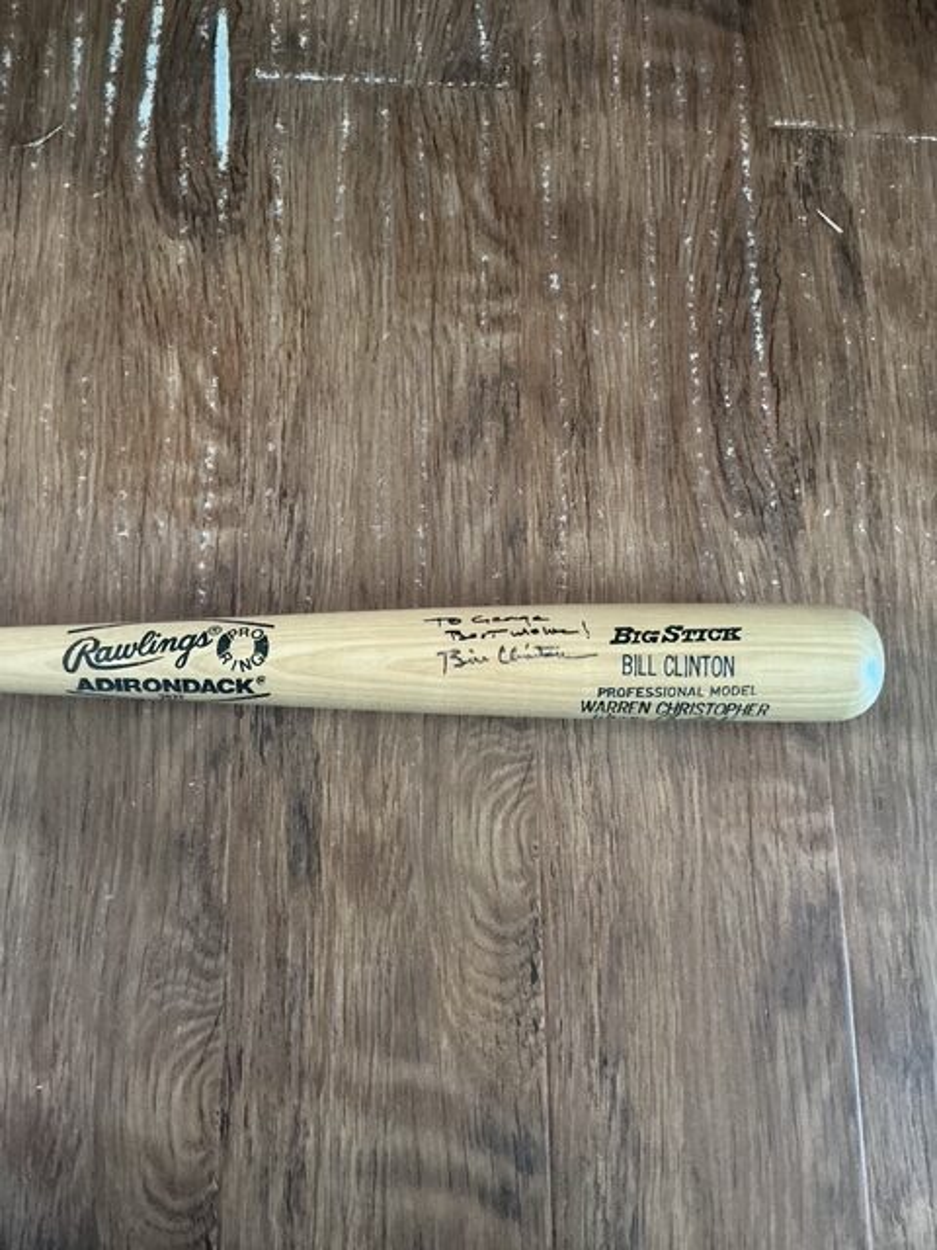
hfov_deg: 48.2
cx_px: 468
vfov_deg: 61.7
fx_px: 1047
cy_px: 625
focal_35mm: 29
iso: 500
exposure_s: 1/30
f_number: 1.8
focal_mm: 3
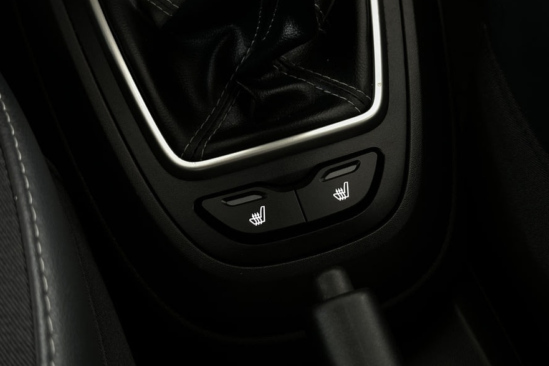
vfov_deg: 26.5
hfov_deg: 38.9
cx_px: 274
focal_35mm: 51
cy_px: 183
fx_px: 778
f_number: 1.78
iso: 500
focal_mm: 6.86
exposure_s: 1/25
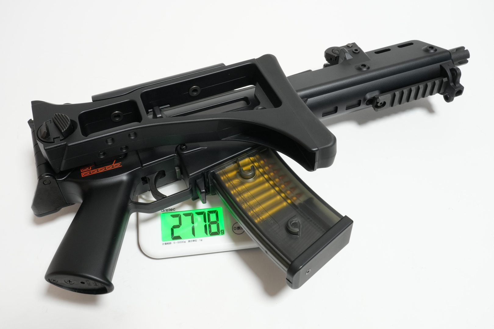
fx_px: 494
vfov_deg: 36.9
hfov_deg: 53.1
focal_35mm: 36
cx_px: 247
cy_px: 164
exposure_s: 1
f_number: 22
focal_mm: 36
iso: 1250
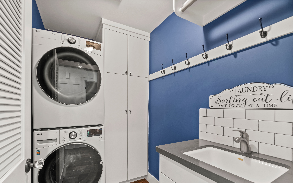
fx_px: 120
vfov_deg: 74.6
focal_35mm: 15
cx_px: 140
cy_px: 101
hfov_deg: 101.4
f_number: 11
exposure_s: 1.6
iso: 400
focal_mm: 14
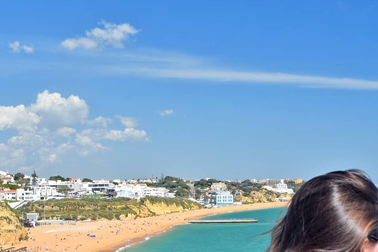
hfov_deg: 27.1
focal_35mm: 74
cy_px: 240
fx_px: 778
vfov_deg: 18.0
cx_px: 117
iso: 100
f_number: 8
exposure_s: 1/200
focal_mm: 23
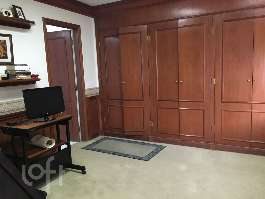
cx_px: 132
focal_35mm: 29
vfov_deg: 48.2
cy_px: 100
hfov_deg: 61.7
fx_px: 222
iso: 250
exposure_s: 1/15
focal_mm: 4.15
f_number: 2.2
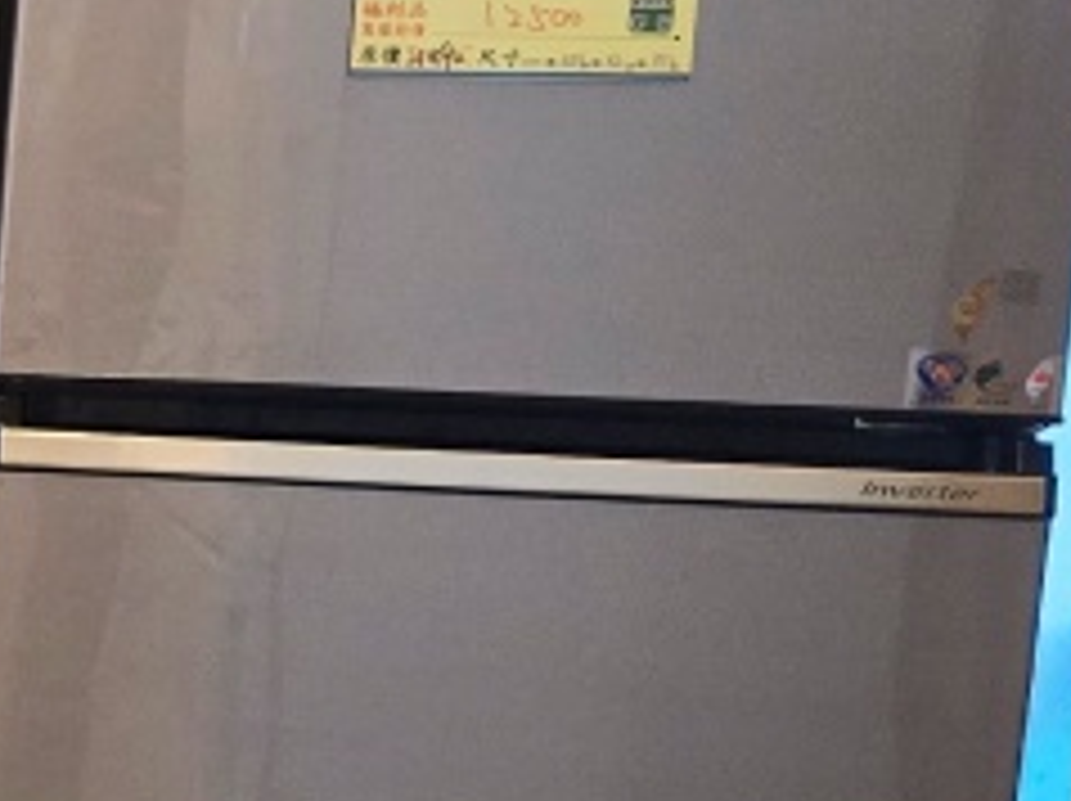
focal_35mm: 116
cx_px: -1575
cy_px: 364
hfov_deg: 12.7
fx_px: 3585
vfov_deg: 12.7
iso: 800
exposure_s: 1/120
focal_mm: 6.3
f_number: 1.7
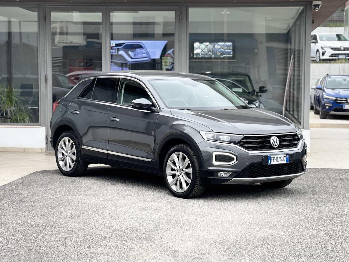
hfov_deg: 30.3
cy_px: 131
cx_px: 174
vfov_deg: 22.9
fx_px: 645
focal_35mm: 64
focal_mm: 7.5
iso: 50
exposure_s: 1/121
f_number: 2.2
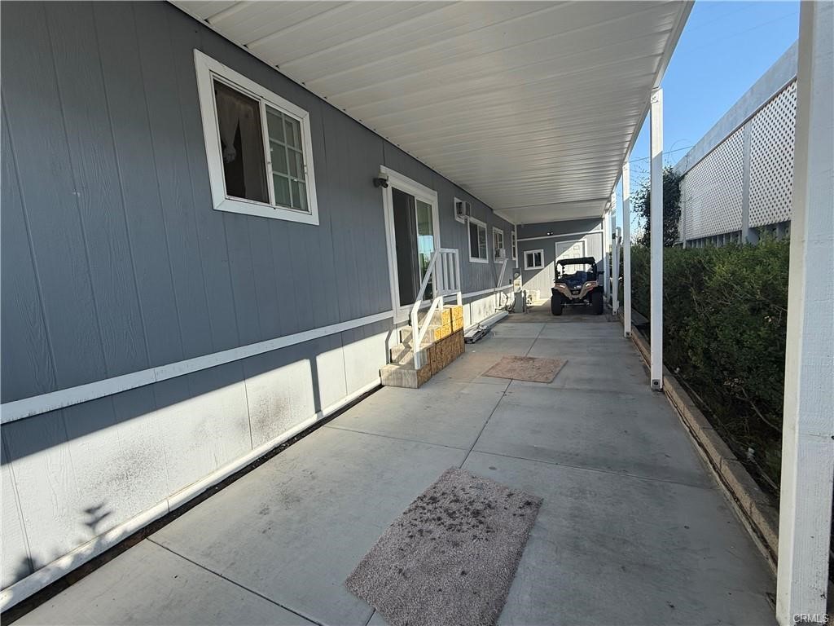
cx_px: 417
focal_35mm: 14
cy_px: 313
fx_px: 337
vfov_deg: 85.7
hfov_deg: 102.1
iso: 64
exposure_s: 1/709
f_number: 2.2
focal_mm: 2.22
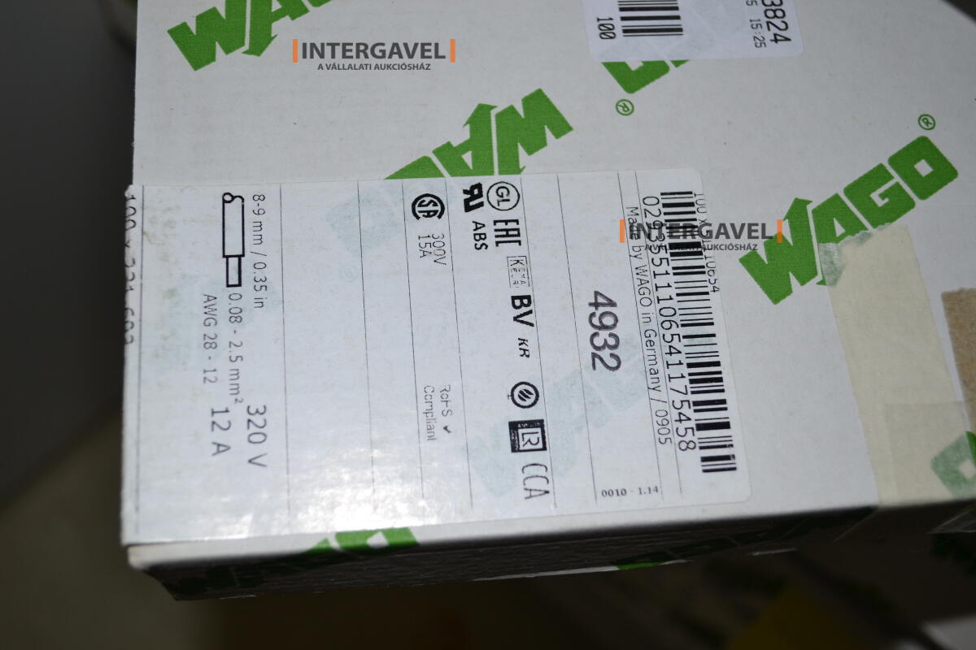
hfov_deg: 49.6
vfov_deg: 34.2
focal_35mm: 39
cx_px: 488
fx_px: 1057
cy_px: 325
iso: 140
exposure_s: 1/60
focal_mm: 26
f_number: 4.2
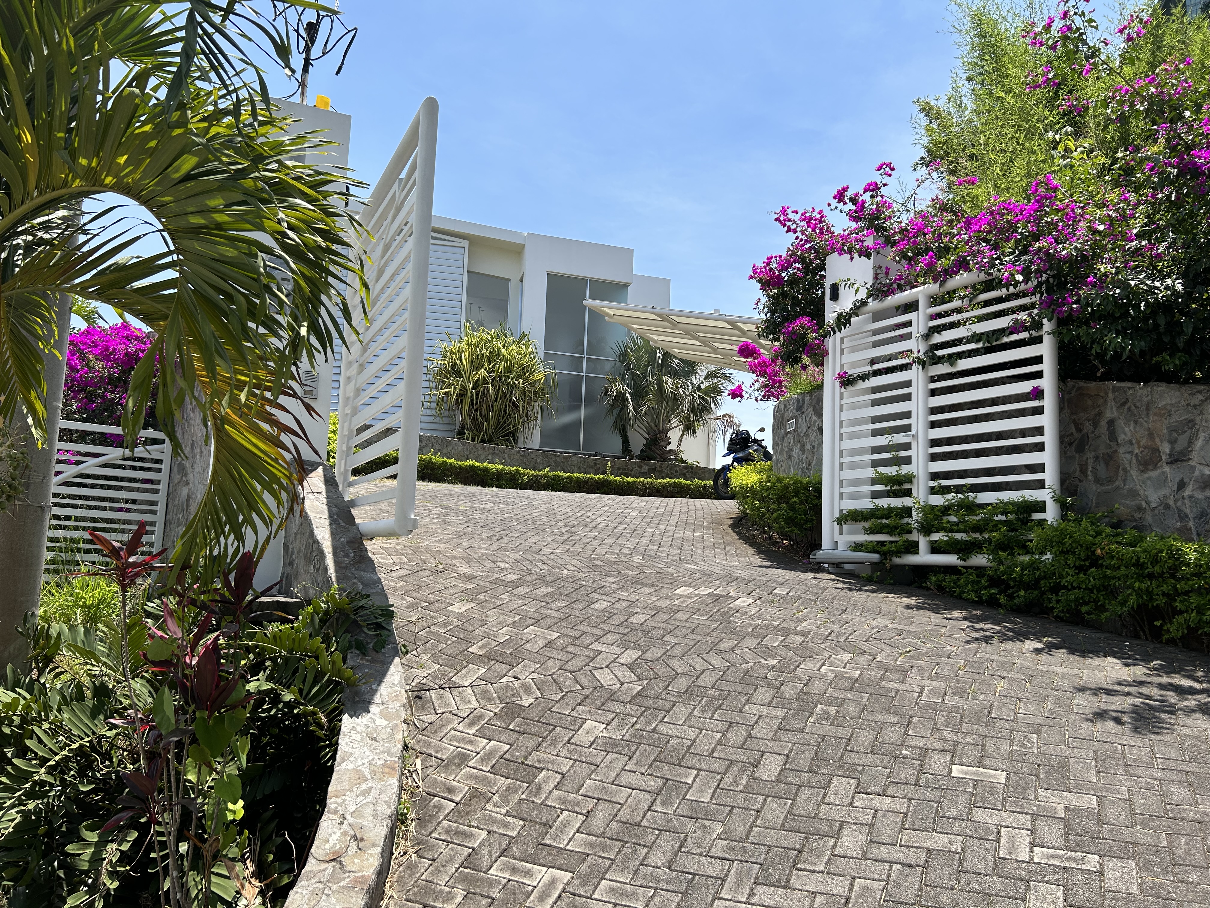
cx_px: 605
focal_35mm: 26
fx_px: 909
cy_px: 454
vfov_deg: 53.1
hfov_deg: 67.3
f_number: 1.5
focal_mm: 5.7
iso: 50
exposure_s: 1/3257
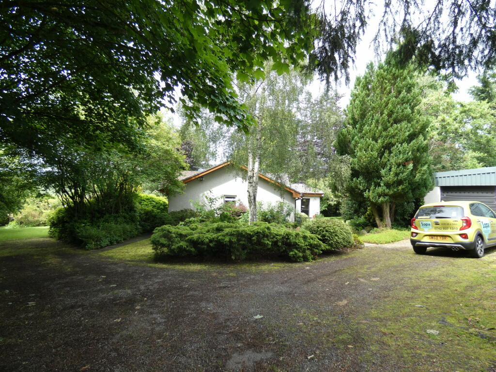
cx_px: 248
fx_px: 287
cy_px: 186
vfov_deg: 66.0
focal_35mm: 20
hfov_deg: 81.7
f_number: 2.8
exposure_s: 1/320
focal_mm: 3.6
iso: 80
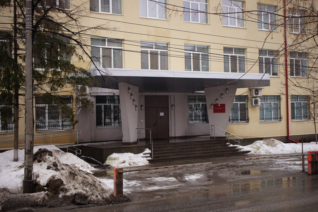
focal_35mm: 50
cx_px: 159
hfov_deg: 39.6
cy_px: 106
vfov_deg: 27.0
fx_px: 442
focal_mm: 50
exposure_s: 1/320
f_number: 5
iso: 400
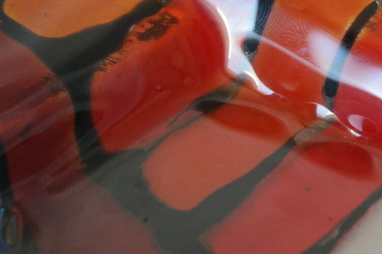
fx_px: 1888
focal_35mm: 178
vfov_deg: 7.7
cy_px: 20
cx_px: 330
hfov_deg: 11.5
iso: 800
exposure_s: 1/30
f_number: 5.6
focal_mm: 50
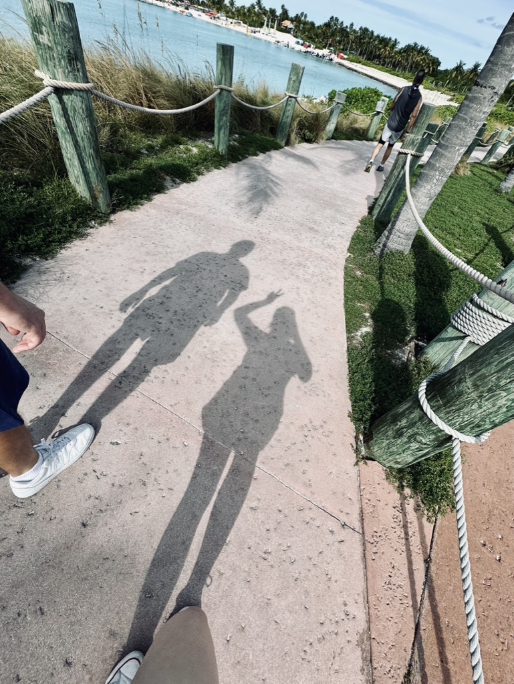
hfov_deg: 85.7
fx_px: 277
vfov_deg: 102.0
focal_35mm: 14
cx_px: 257
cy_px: 342
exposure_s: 1/2083
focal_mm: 2.22
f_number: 2.2
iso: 50
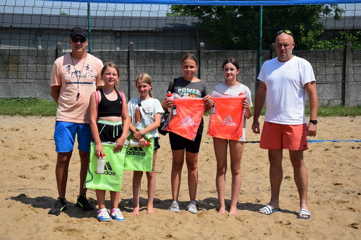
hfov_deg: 26.0
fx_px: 782
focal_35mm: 78
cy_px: 120
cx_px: 180
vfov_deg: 17.5
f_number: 7.1
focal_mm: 52
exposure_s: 1/2000
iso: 400
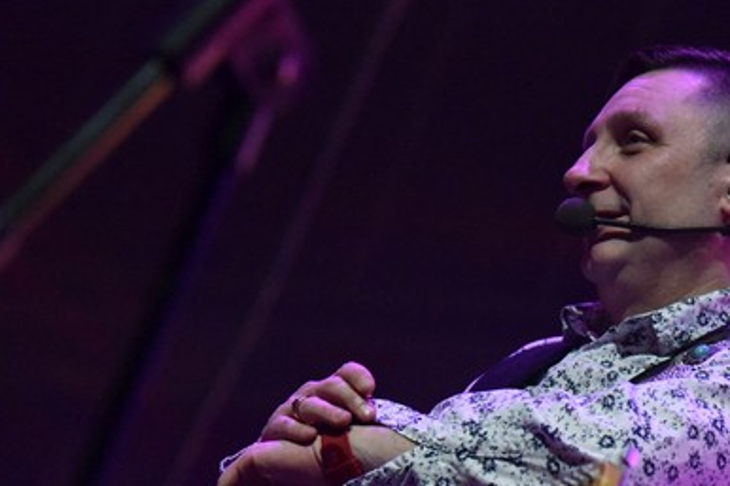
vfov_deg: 5.4
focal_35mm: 255
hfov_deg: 8.1
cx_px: 420
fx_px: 5168
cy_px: 443
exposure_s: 1/2000
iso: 12800
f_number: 4
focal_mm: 120
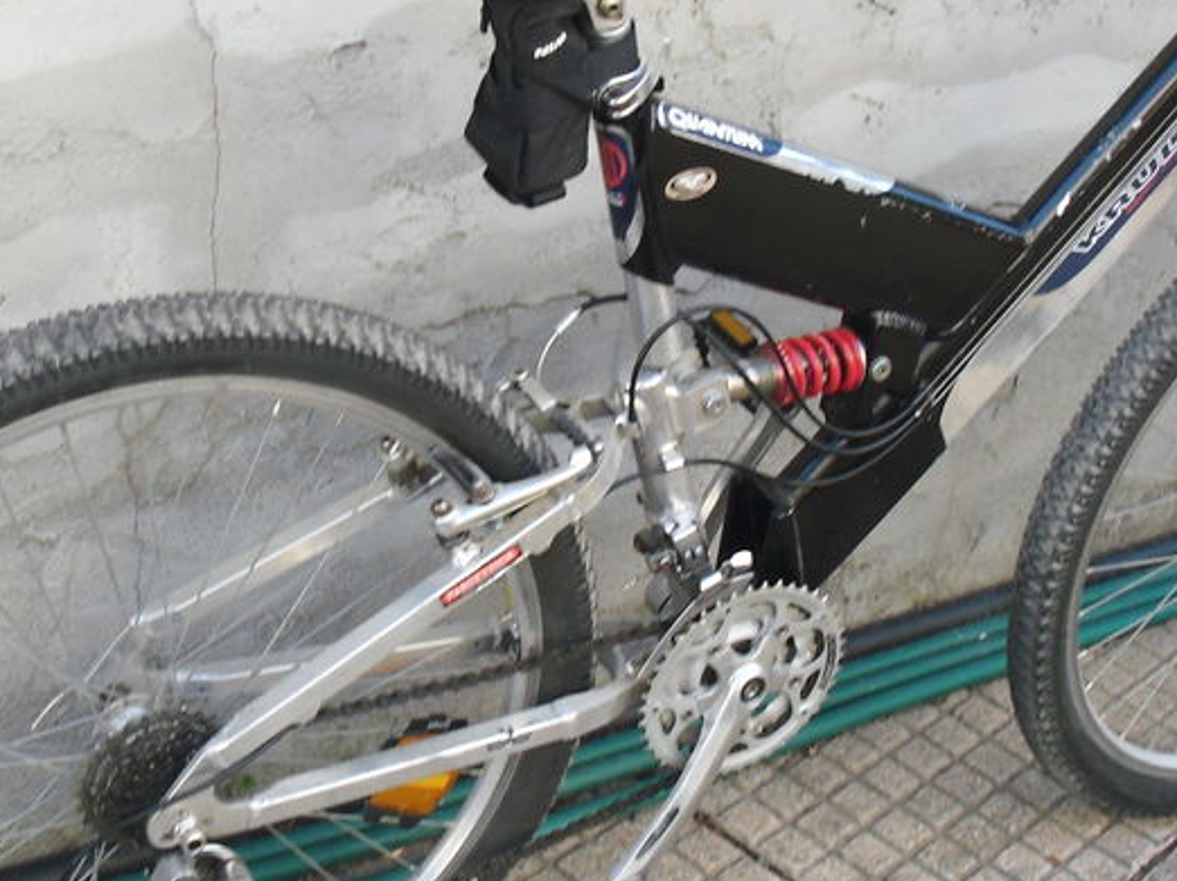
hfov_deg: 28.1
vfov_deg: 21.3
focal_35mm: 69
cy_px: 388
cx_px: 505
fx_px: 2345
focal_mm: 6.3
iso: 100
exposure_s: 1/60
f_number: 3.1
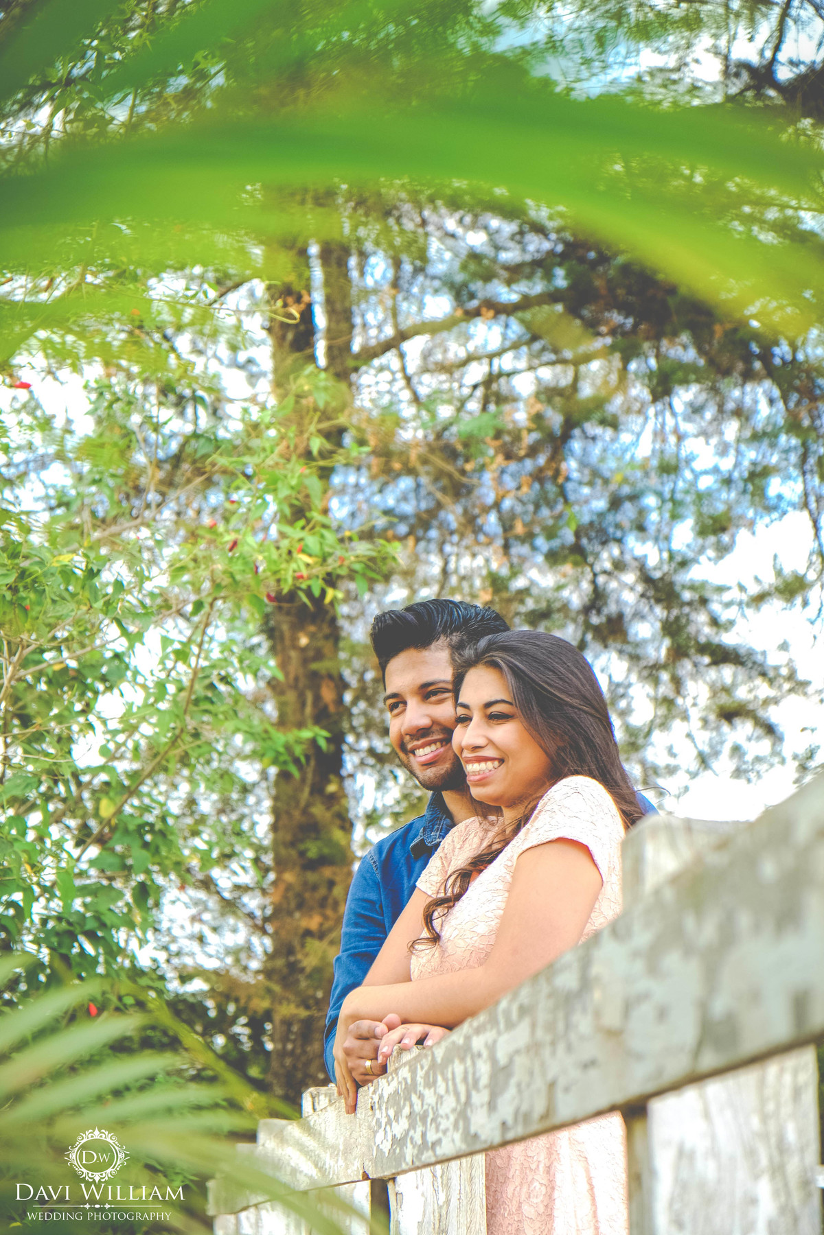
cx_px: 412
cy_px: 618
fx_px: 2849
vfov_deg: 24.5
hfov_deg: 16.5
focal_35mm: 83
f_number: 4
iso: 250
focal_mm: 55
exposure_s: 1/160
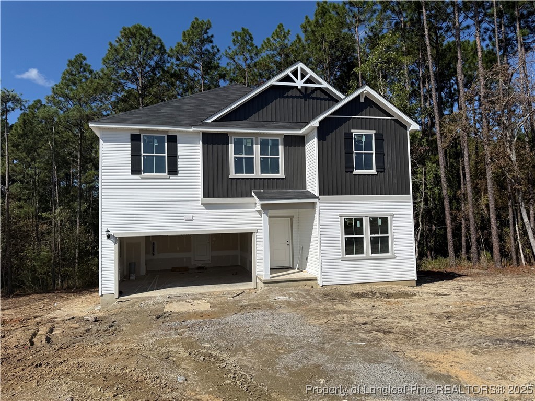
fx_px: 371
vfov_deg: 56.8
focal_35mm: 24
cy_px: 200
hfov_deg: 71.6
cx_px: 268
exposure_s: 1/9091
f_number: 1.78
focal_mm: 6.76
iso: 80
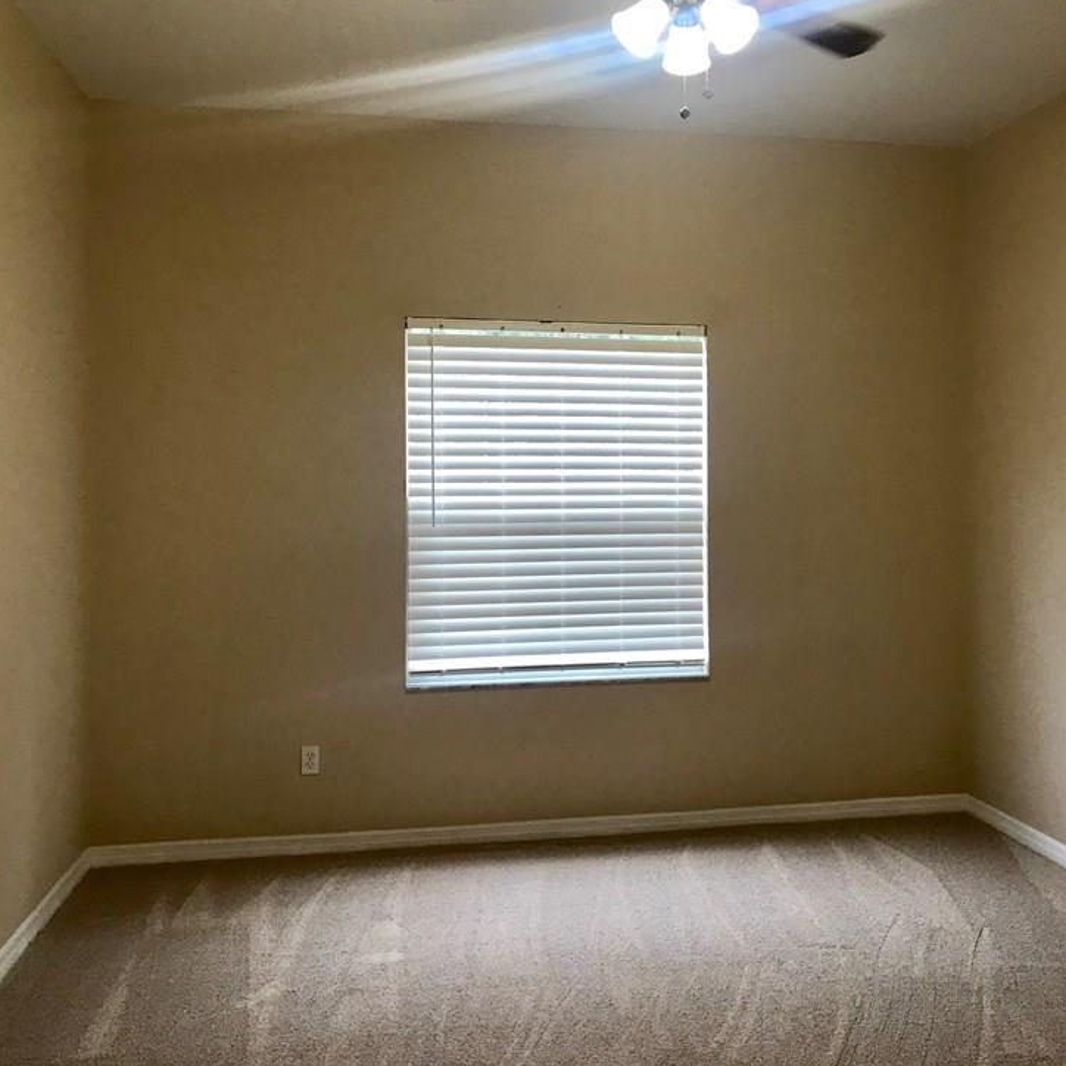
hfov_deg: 46.9
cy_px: 504
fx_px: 1219
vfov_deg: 47.2
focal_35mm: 35
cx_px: 655
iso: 20
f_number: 1.8
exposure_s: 1/30
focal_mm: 3.99
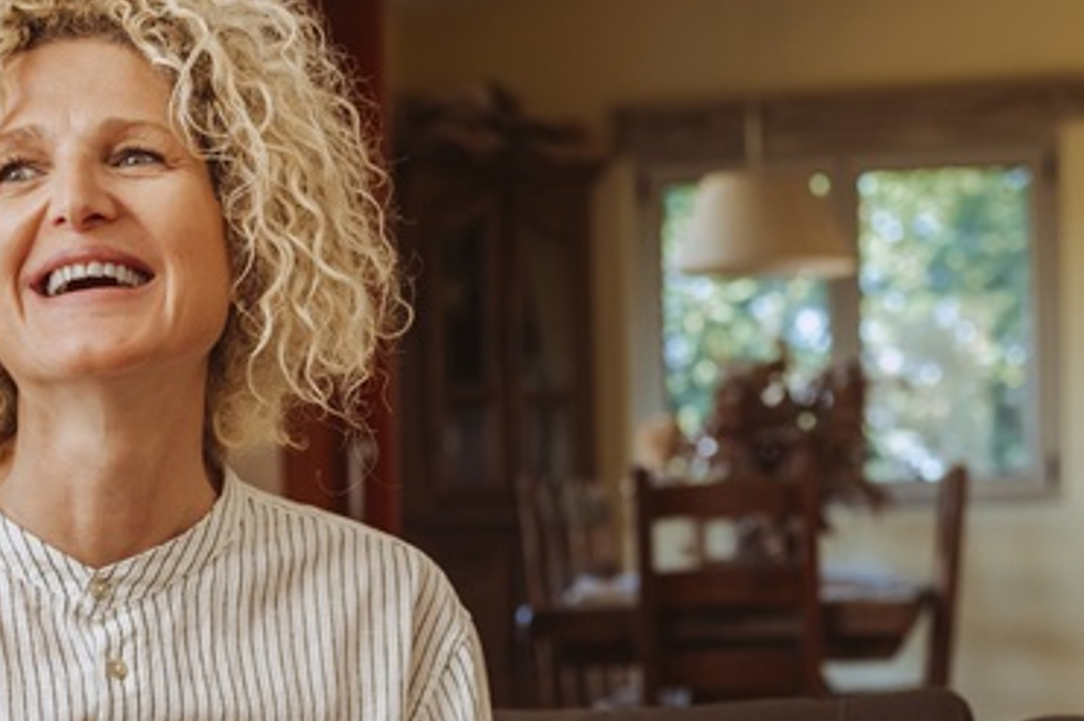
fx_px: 2438
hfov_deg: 25.0
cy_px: 709
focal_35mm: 81
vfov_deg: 16.5
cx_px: 444
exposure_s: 1/160
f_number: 2.8
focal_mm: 35
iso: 640
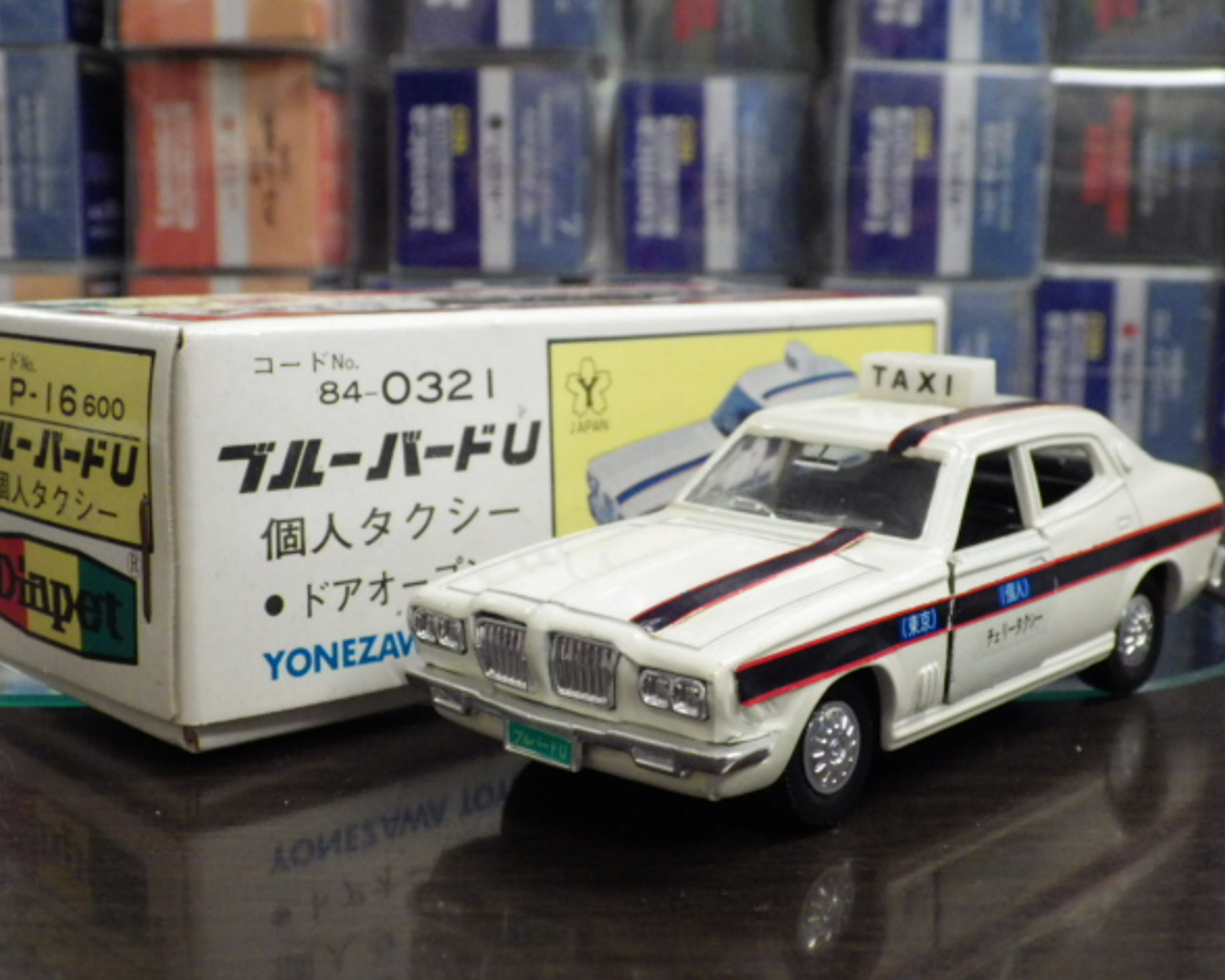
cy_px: 485
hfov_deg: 35.4
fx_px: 1921
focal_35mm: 53
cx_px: 603
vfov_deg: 28.6
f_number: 3.8
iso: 800
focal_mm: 9
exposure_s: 1/50
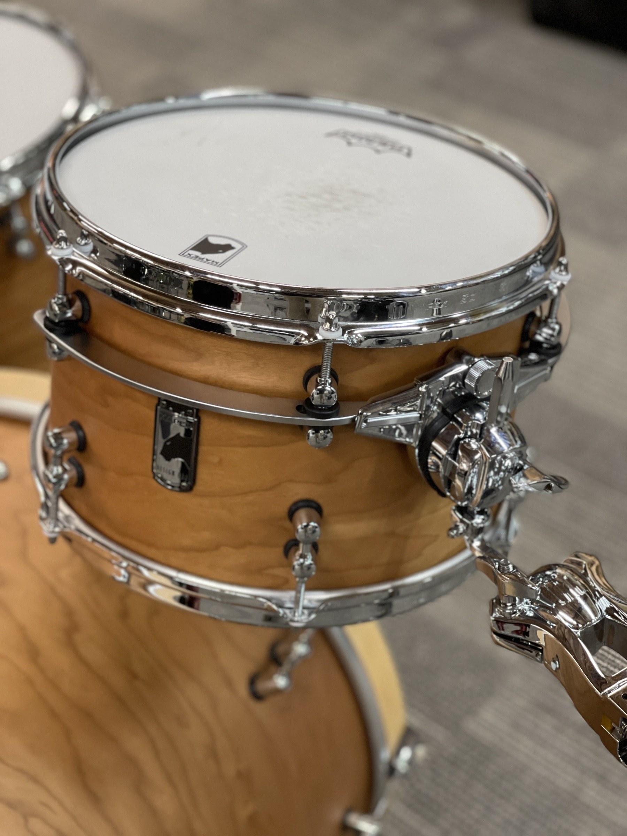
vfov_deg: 30.3
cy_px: 418
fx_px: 1546
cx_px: 314
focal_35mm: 64
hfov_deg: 22.9
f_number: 2.2
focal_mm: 7.5
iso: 200
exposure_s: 1/40
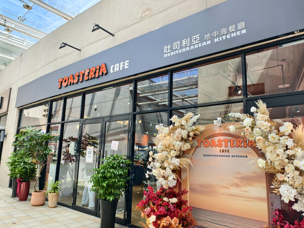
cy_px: 115
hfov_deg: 71.6
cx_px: 149
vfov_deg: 56.8
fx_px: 211
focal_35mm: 24
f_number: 1.57
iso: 72
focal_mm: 6.54
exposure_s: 1/322
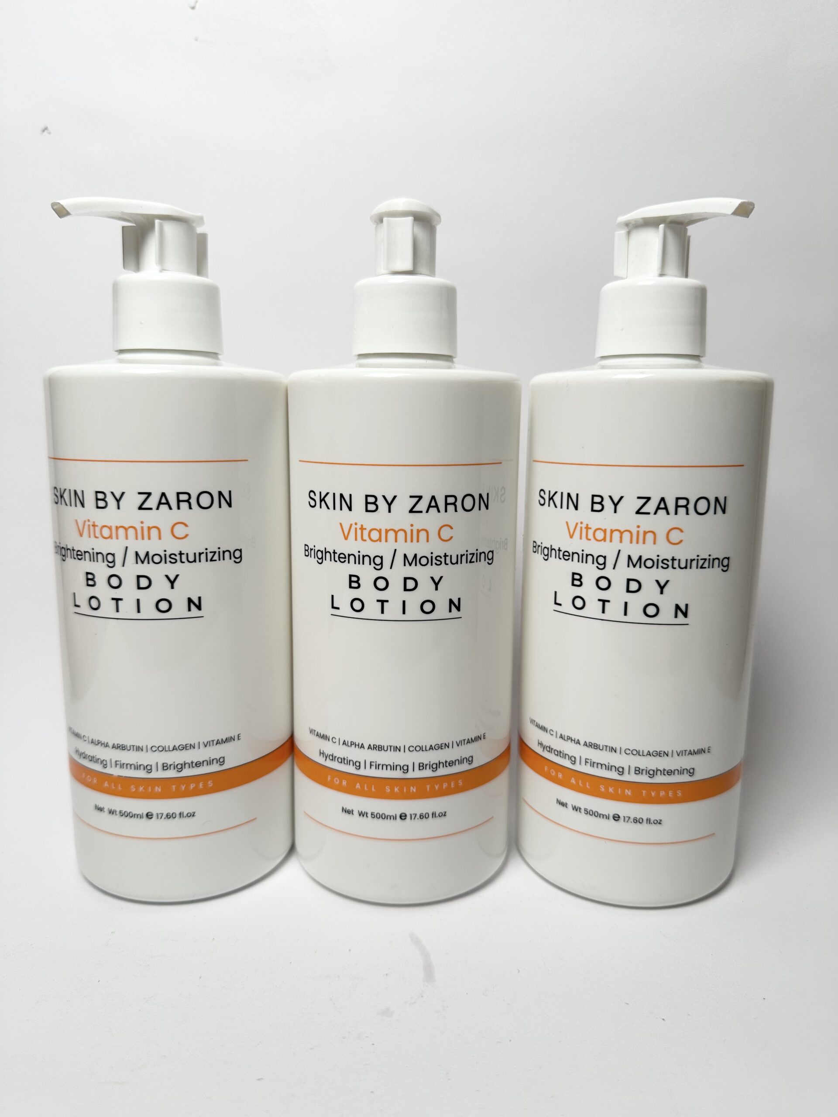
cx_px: 419
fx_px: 775
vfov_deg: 71.6
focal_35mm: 24
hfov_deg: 56.8
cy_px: 558
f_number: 1.78
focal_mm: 6.86
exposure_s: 1/2353
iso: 80
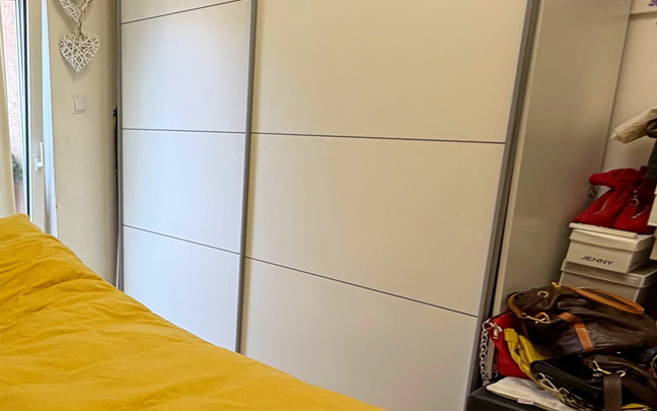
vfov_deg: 38.1
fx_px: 591
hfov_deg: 49.1
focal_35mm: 33
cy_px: 250
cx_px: 19
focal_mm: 2.22
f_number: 2.2
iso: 125
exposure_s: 1/100
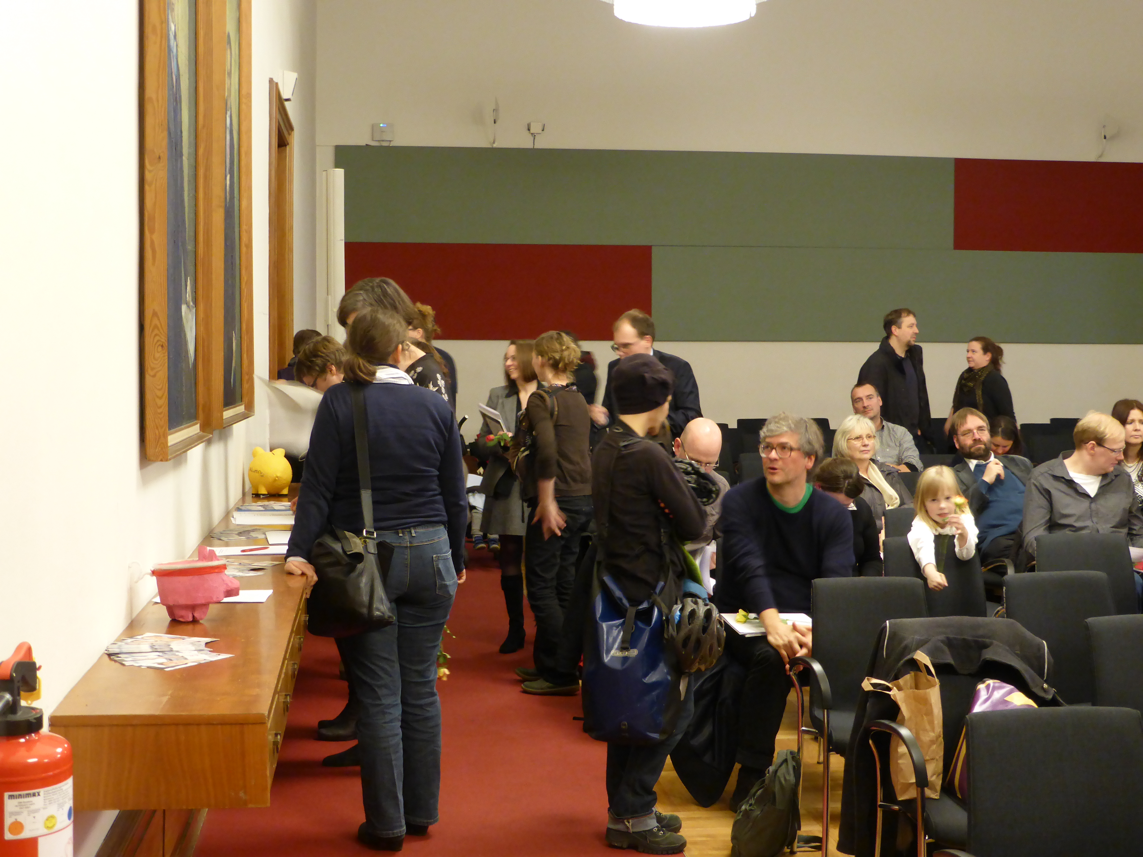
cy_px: 428
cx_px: 572
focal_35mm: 53
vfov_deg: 27.5
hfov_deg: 36.2
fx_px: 1750
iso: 400
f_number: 4.4
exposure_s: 1/6
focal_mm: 9
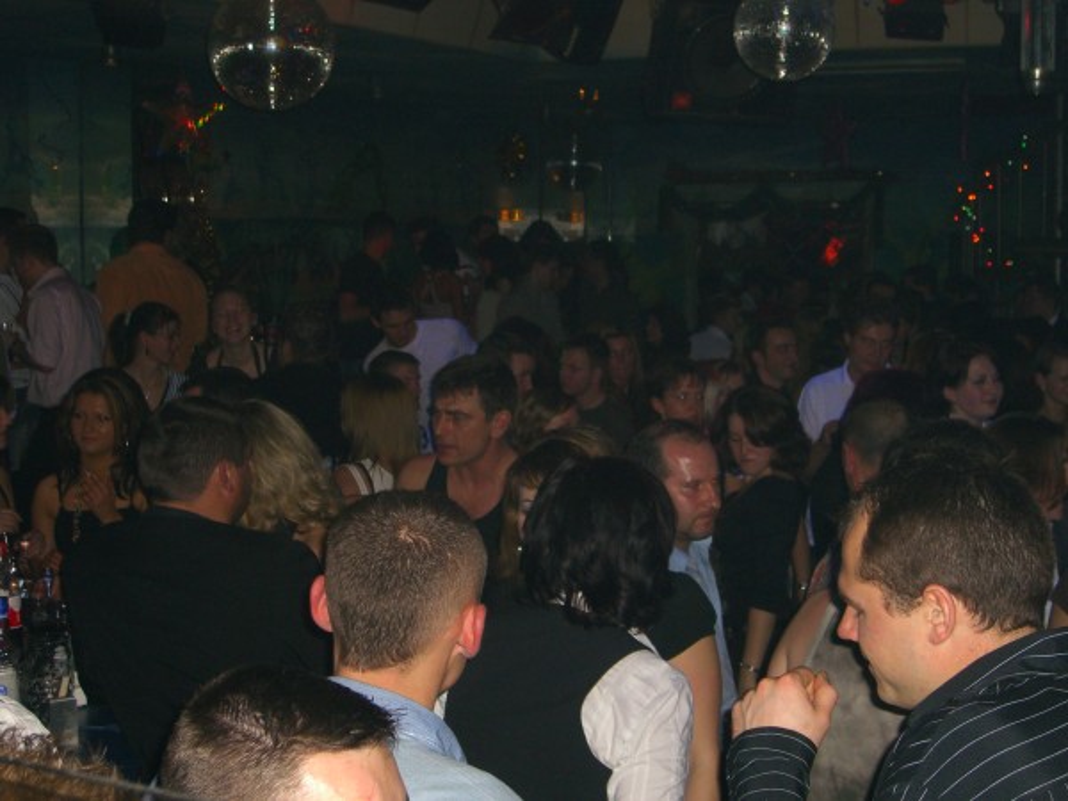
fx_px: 1759
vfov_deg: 25.7
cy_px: 400
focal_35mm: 57
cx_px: 534
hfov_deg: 33.8
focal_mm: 11.8
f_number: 3.6
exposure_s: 1/60
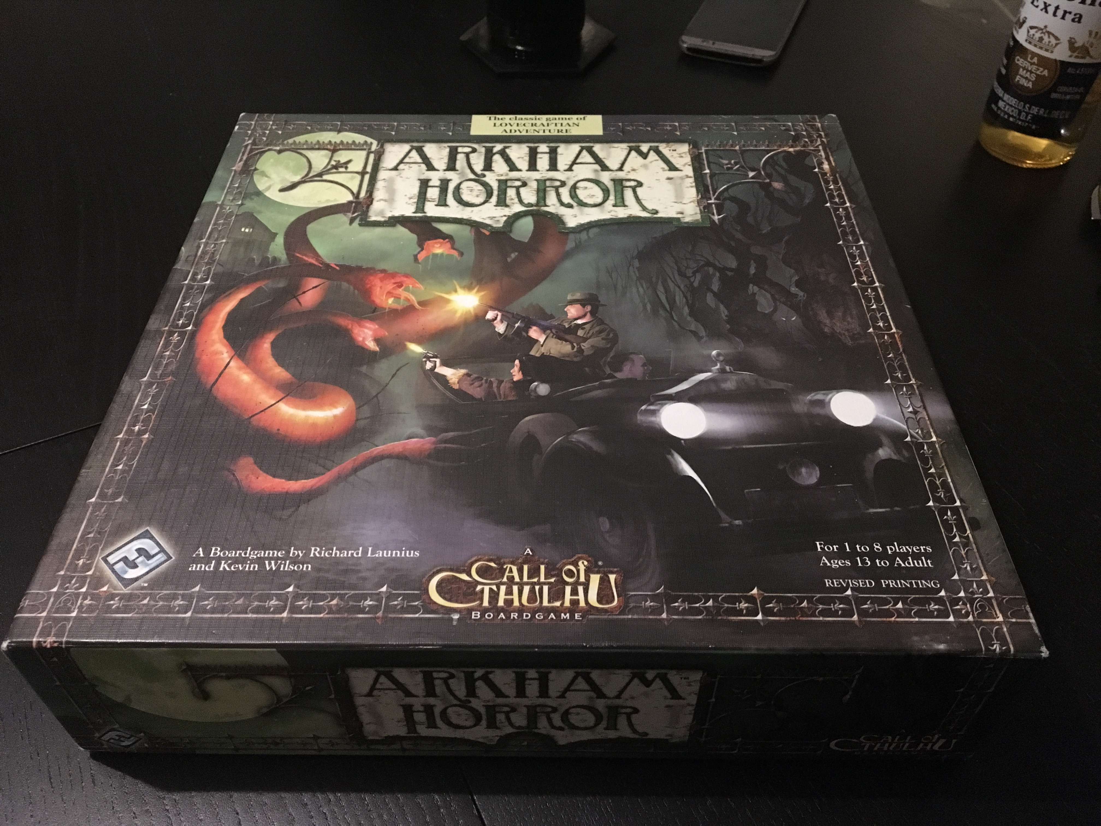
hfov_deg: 61.7
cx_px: 550
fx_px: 922
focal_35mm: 29
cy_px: 413
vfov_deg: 48.2
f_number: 2.2
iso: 320
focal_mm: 4.15
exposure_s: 1/17
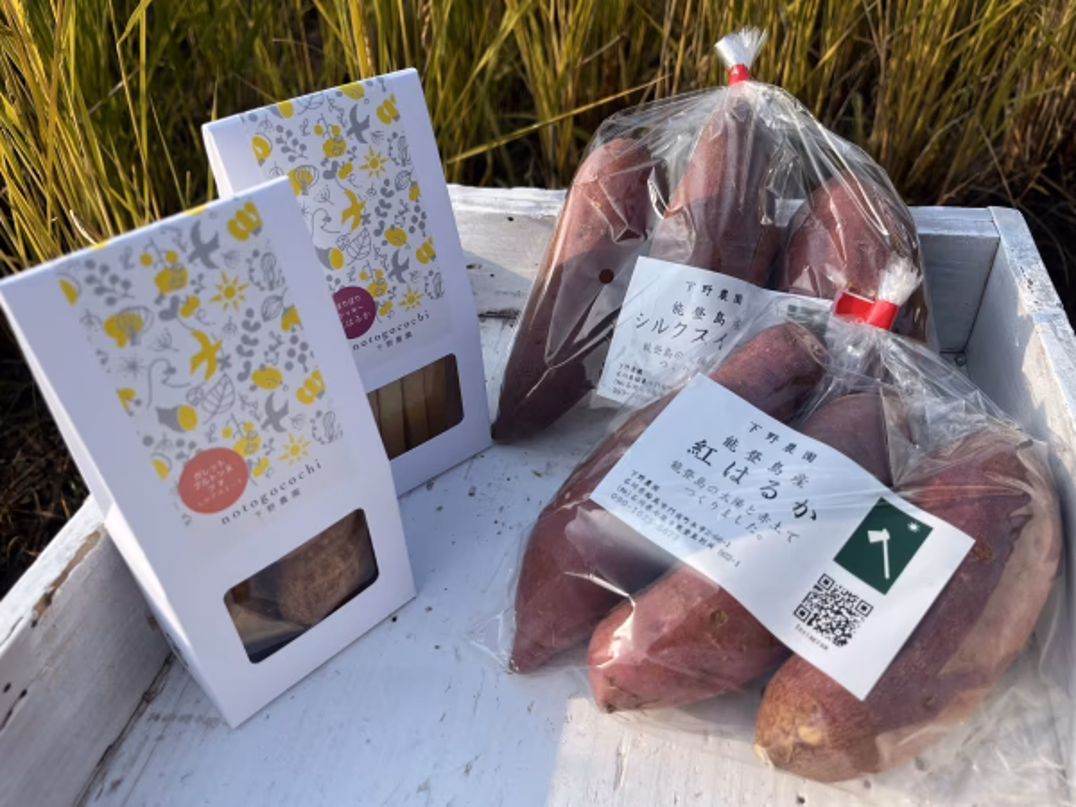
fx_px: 808
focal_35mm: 26
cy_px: 404
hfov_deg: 67.3
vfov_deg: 53.1
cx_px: 538
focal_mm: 5.1
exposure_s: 1/2463
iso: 50
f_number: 1.6
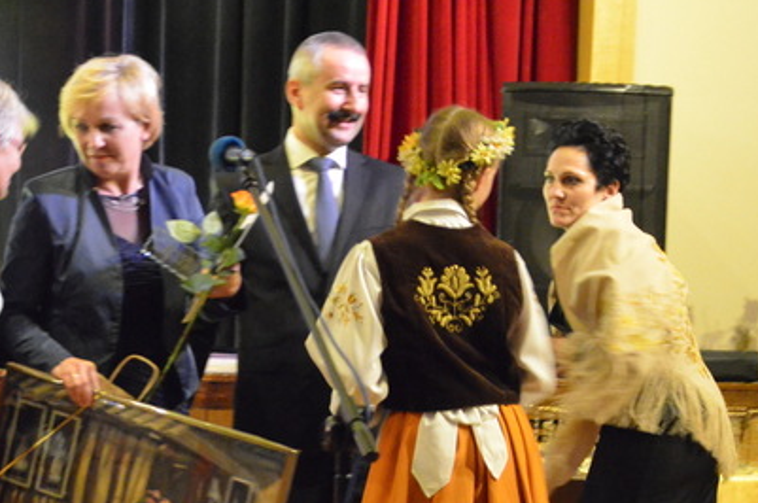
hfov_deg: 21.8
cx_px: 202
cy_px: 405
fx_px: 1953
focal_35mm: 93
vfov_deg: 14.6
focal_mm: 35
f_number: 3.3
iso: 6400
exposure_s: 1/30
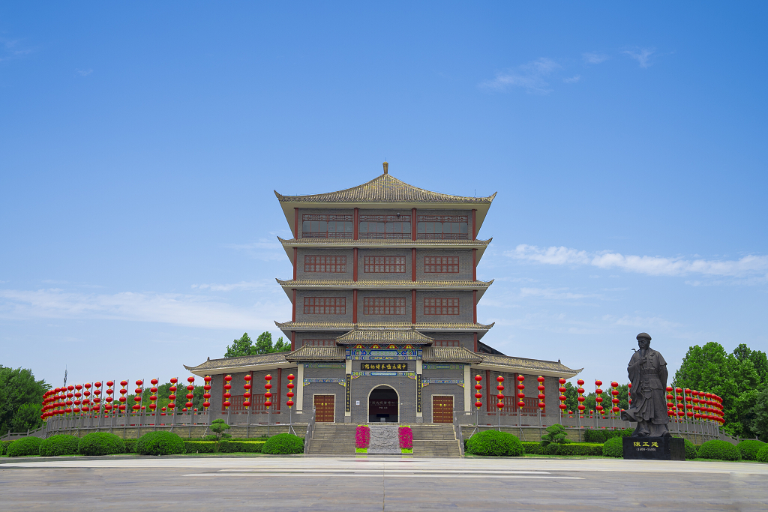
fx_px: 939
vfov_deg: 30.5
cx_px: 384
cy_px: 256
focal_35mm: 44
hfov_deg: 44.5
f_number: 6.3
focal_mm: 44
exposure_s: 1/250
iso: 50
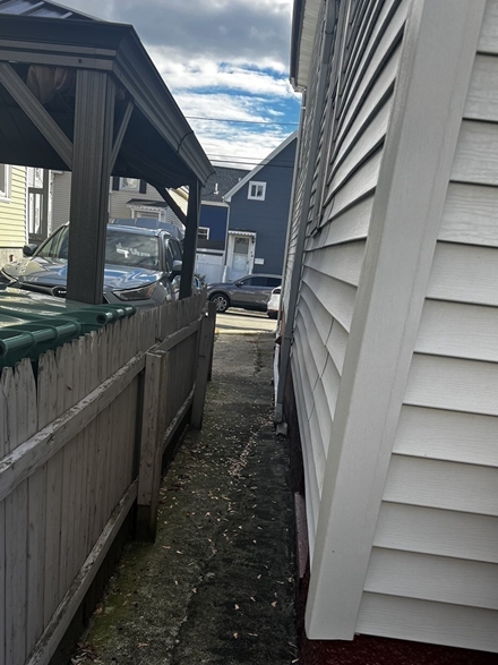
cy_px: 427
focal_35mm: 34
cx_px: 221
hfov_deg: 41.7
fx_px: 652
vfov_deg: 53.2
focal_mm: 5.7
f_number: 1.5
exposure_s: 1/820
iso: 50
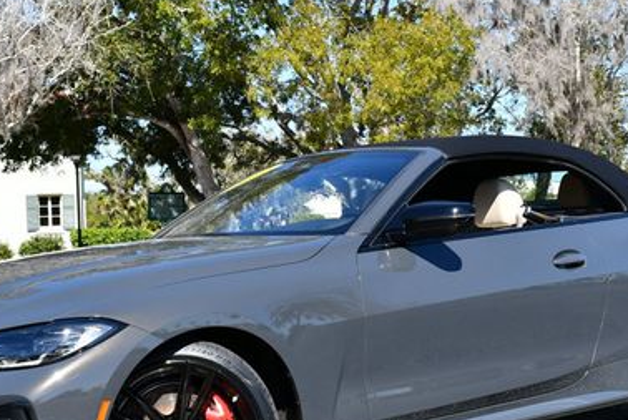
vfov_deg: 22.3
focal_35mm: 61
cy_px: 229
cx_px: 294
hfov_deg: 32.8
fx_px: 1065
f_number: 8
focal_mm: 18
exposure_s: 1/250
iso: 125
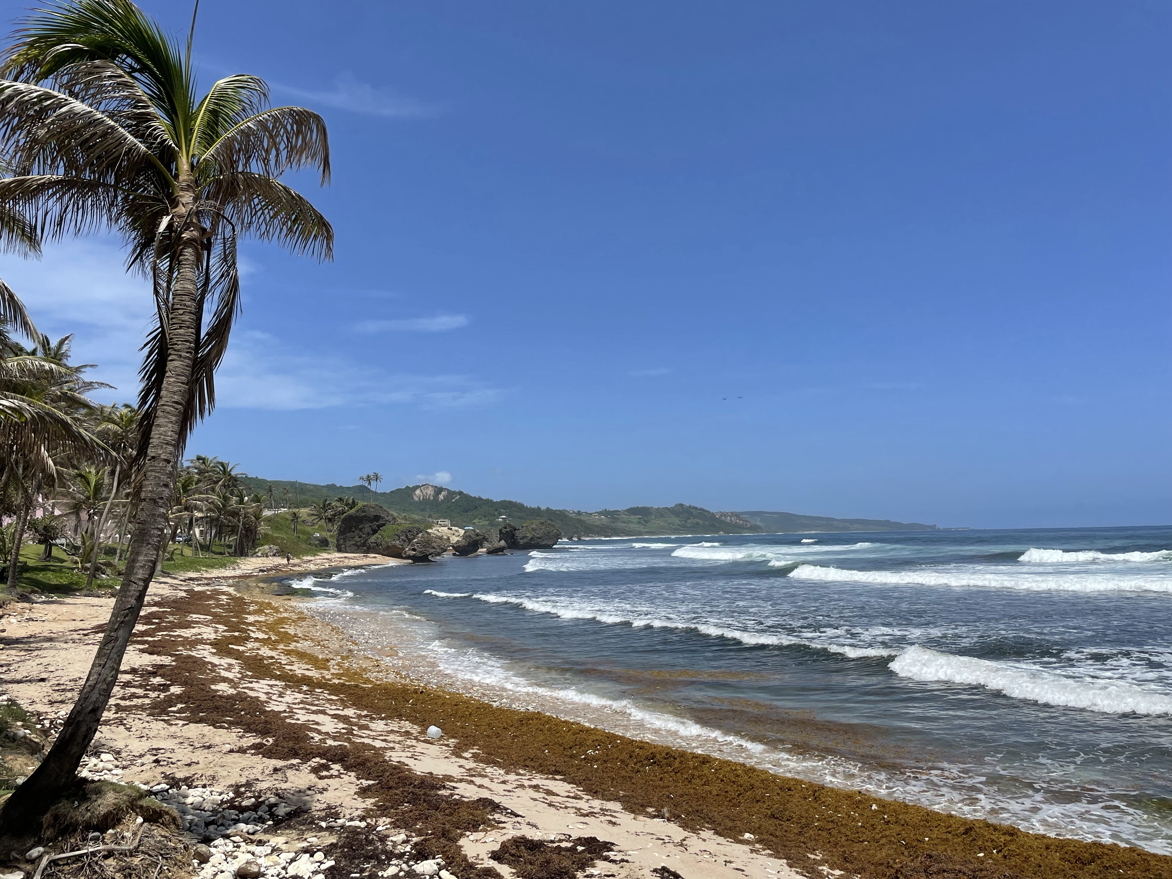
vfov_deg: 53.1
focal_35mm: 26
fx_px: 880
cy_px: 440
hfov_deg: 67.3
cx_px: 586
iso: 32
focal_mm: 4.2
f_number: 1.6
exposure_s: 1/5291
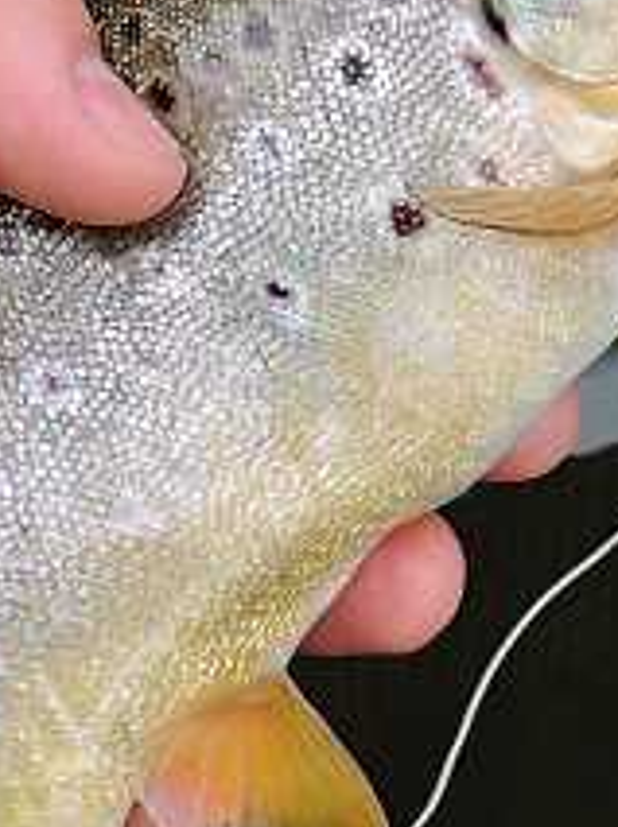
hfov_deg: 13.2
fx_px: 2674
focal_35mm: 112
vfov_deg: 17.4
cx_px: 330
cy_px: 683
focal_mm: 5.5
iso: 100
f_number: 3
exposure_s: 1/80
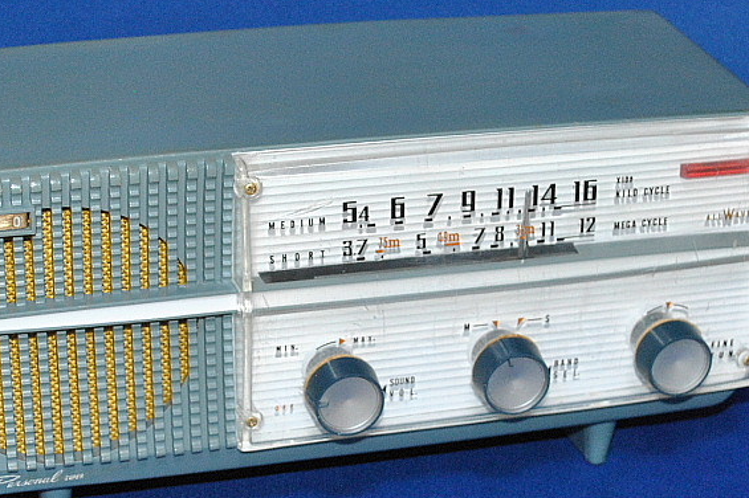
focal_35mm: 68
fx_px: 1414
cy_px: 250
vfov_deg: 20.0
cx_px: 325
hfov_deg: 29.6
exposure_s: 1/60
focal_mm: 32
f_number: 4.8
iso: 800
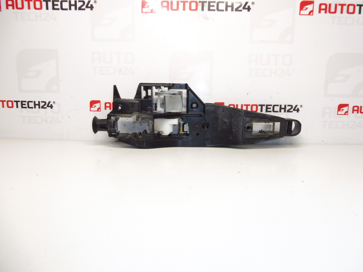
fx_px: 262
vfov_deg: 54.9
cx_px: 182
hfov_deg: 69.4
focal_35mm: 25
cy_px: 136
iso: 200
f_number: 3.5
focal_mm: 4.4
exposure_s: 1/100
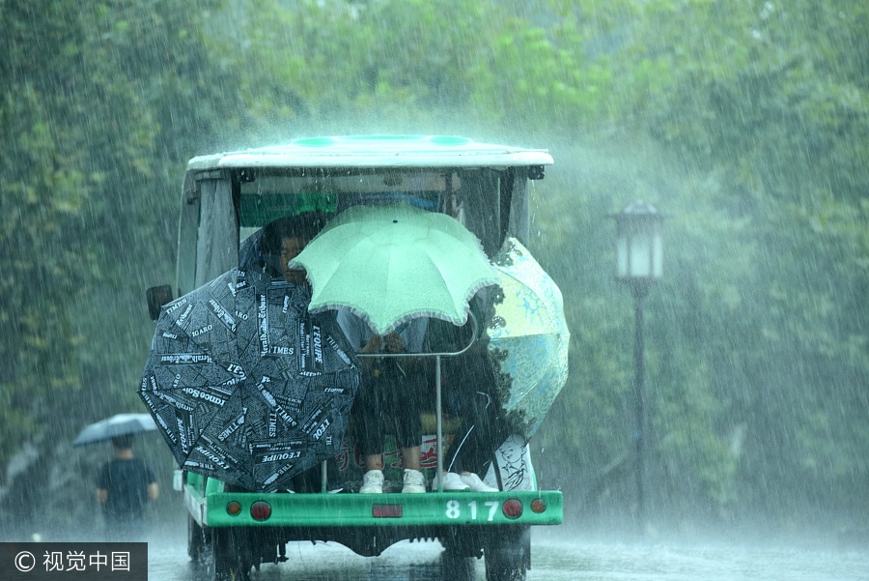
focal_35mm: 200
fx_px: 4830
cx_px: 434
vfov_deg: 6.9
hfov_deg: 10.3
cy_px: 290
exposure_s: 1/125
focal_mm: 200
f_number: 5.6
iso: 1000
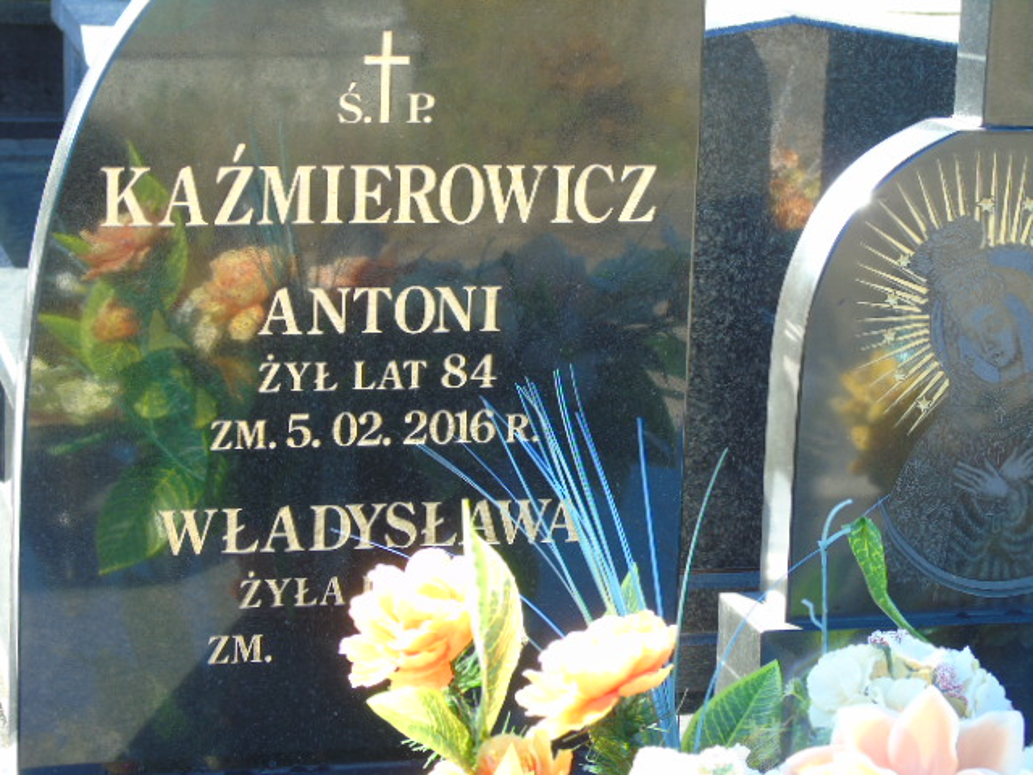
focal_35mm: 108
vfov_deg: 13.7
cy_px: 388
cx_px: 516
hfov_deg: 18.2
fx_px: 3223
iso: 80
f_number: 4.4
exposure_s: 1/50
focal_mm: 19
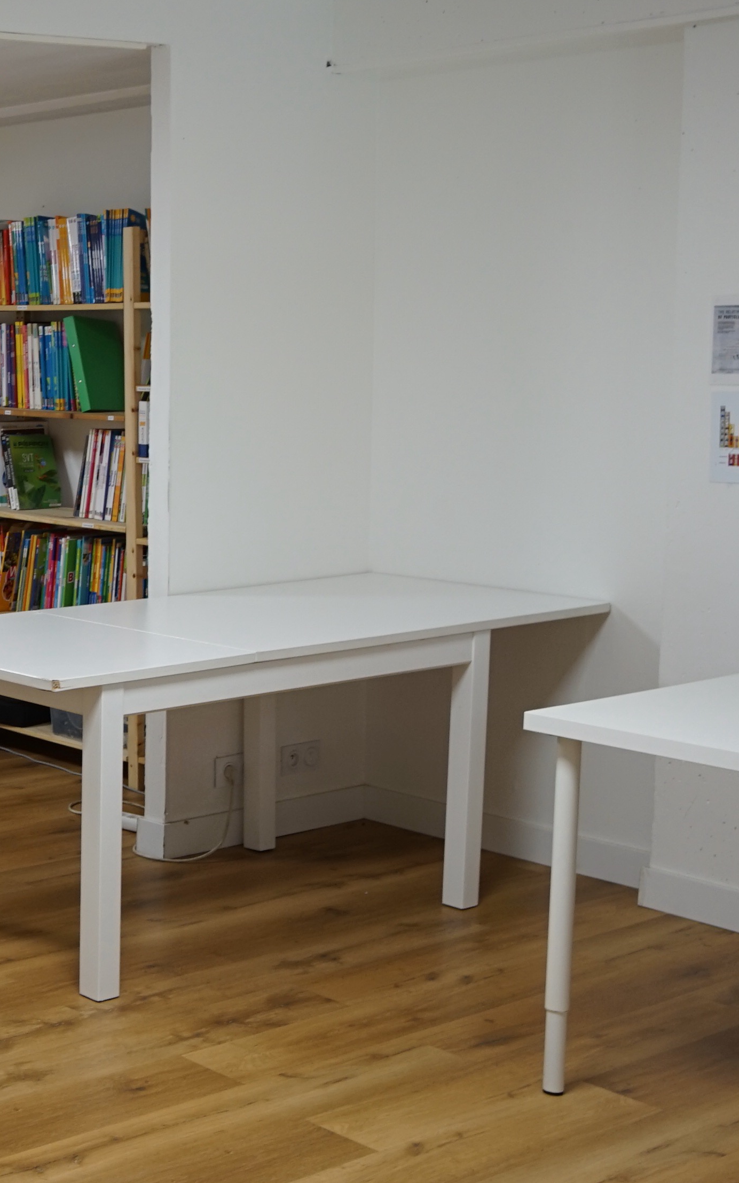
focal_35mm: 58
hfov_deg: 20.3
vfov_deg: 35.1
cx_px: -247
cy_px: 585
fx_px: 1869
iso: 200
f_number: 5
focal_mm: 21
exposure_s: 1/15
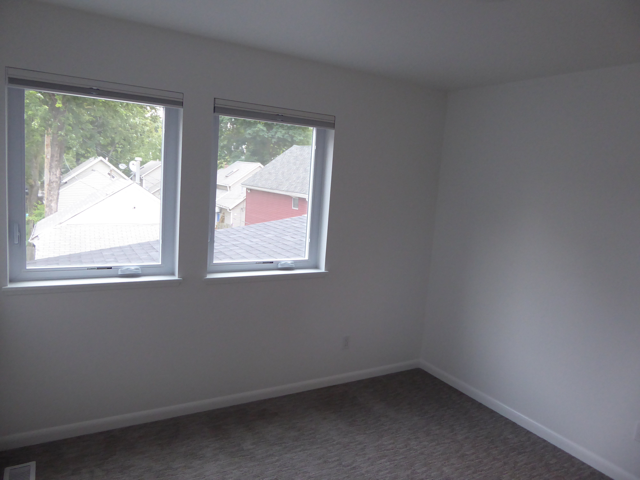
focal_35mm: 25
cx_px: 320
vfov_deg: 54.9
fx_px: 462
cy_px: 240
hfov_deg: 69.4
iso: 320
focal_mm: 4.3
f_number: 3.3
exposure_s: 1/60
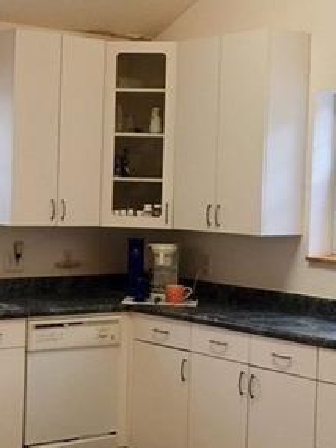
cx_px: 86
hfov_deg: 18.8
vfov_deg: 25.0
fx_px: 1011
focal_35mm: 78
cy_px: 237
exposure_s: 1/15
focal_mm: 4.15
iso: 64
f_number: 2.2
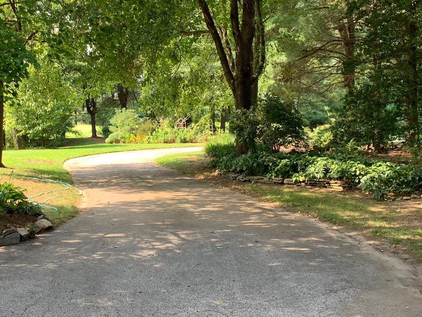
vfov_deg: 28.5
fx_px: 622
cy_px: 123
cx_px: 136
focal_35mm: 51
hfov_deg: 37.0
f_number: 1.8
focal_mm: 4.25
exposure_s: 1/122
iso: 32
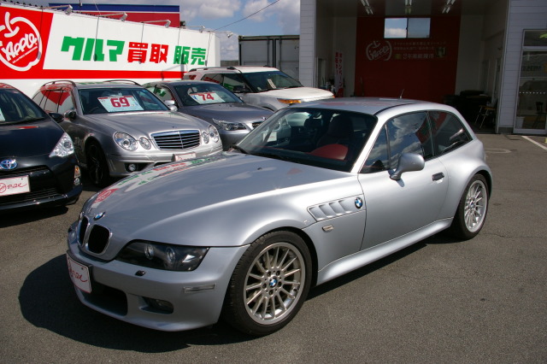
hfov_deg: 59.5
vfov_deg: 41.7
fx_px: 478
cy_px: 182
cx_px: 274
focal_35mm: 32
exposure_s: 1/500
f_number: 9.5
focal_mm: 21
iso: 200
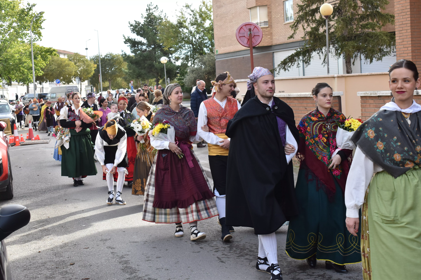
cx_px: 210
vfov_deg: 23.8
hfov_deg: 35.1
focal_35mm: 57
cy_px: 140
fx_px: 667
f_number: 9
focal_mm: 38
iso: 400
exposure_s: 1/320
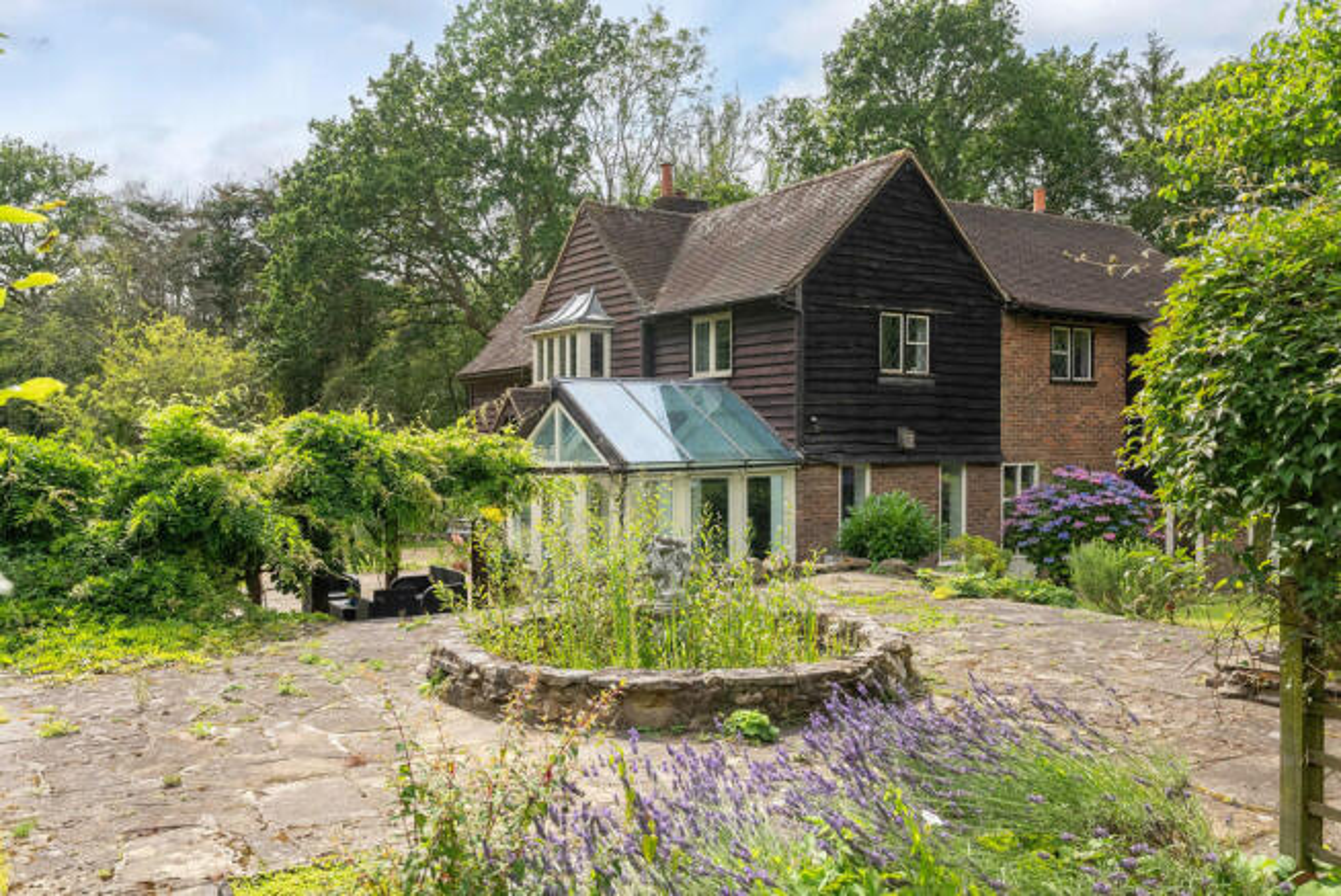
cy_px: 448
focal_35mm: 29
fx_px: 1081
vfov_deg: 45.0
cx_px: 670
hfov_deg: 63.6
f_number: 7.1
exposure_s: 1/2000
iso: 1600
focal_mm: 29
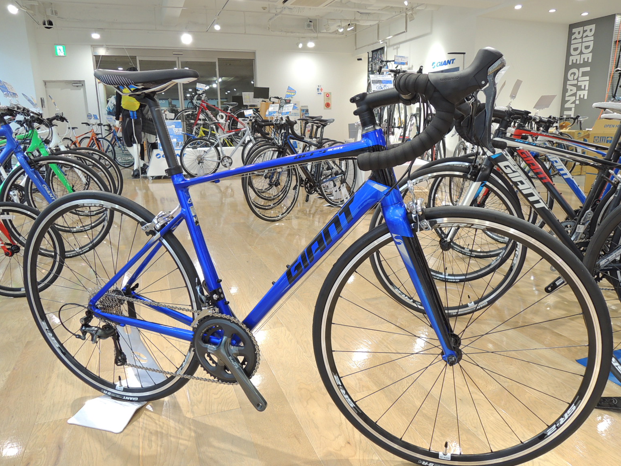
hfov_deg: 69.4
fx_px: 448
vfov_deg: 54.9
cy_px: 242
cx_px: 314
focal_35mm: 25
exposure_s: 1/30
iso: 160
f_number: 2.8
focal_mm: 4.3
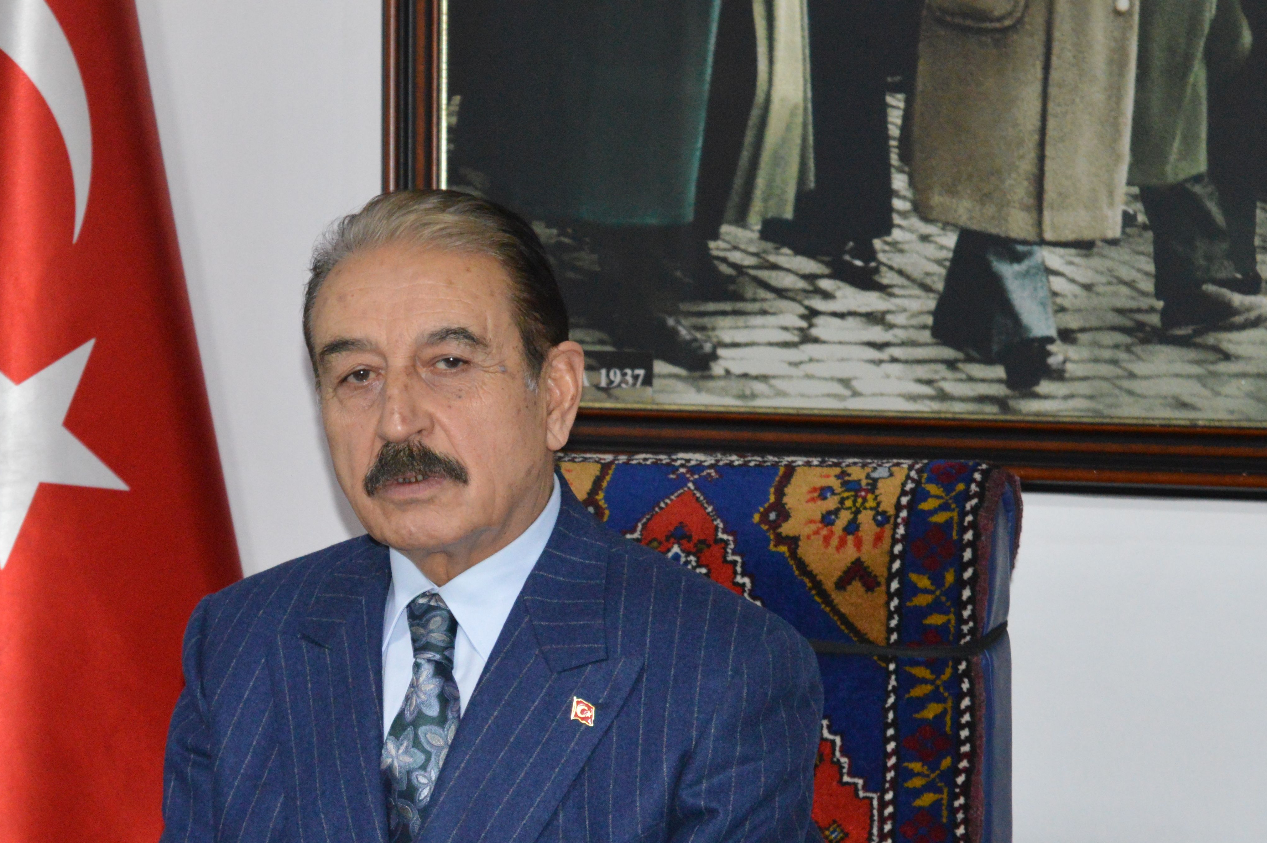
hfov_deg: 16.6
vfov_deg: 11.1
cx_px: 363
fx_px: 4316
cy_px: 625
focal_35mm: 123
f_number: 5.6
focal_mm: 55
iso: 2500
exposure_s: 1/60
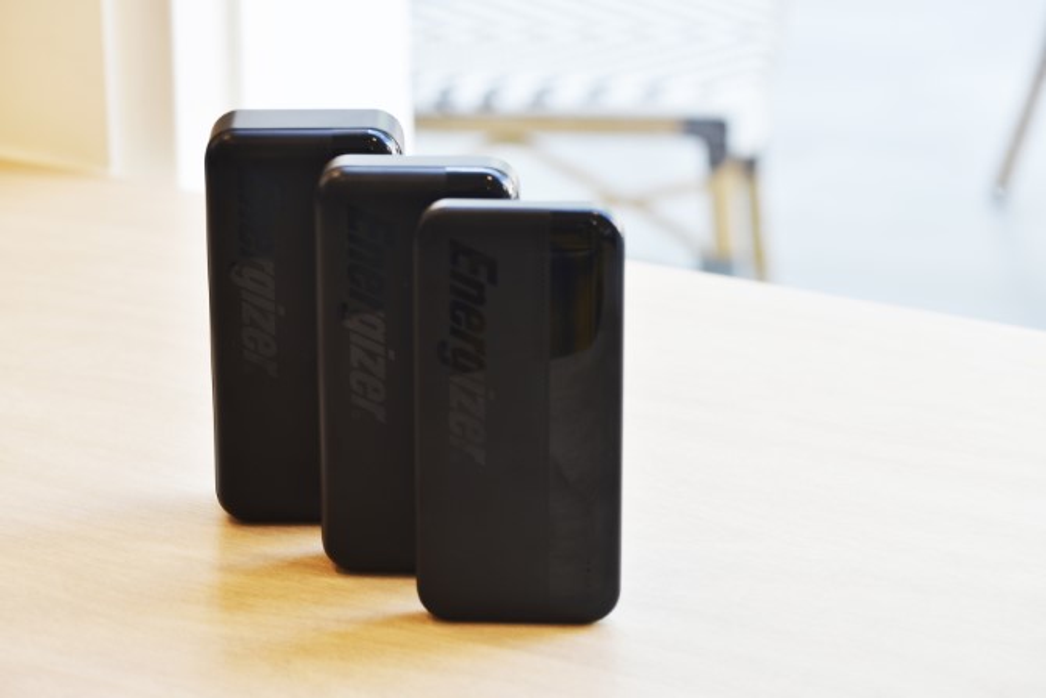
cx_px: 523
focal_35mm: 105
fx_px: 3051
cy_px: 349
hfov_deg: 19.5
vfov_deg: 13.0
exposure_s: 1/60
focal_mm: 105
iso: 400
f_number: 8
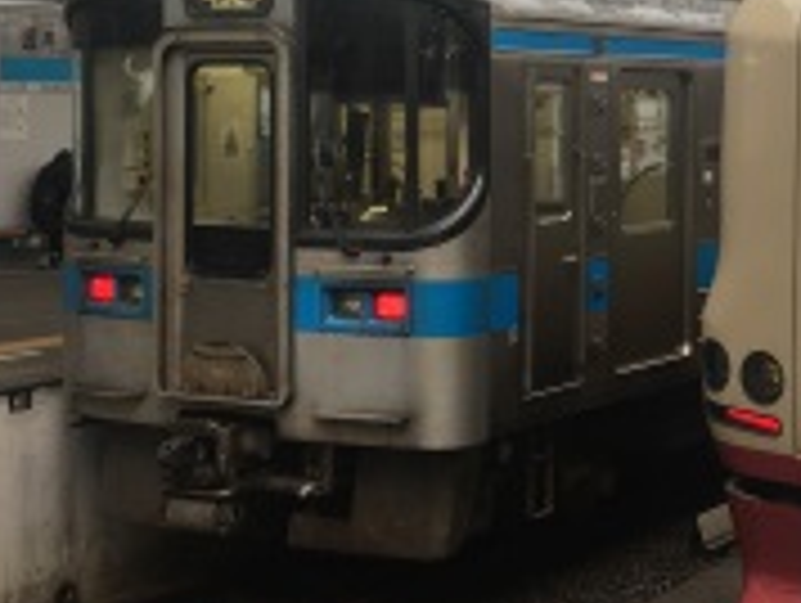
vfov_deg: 18.7
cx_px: 698
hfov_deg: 24.4
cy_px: 112
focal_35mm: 78
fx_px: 1807
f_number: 2.2
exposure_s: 1/60
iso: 32
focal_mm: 4.15
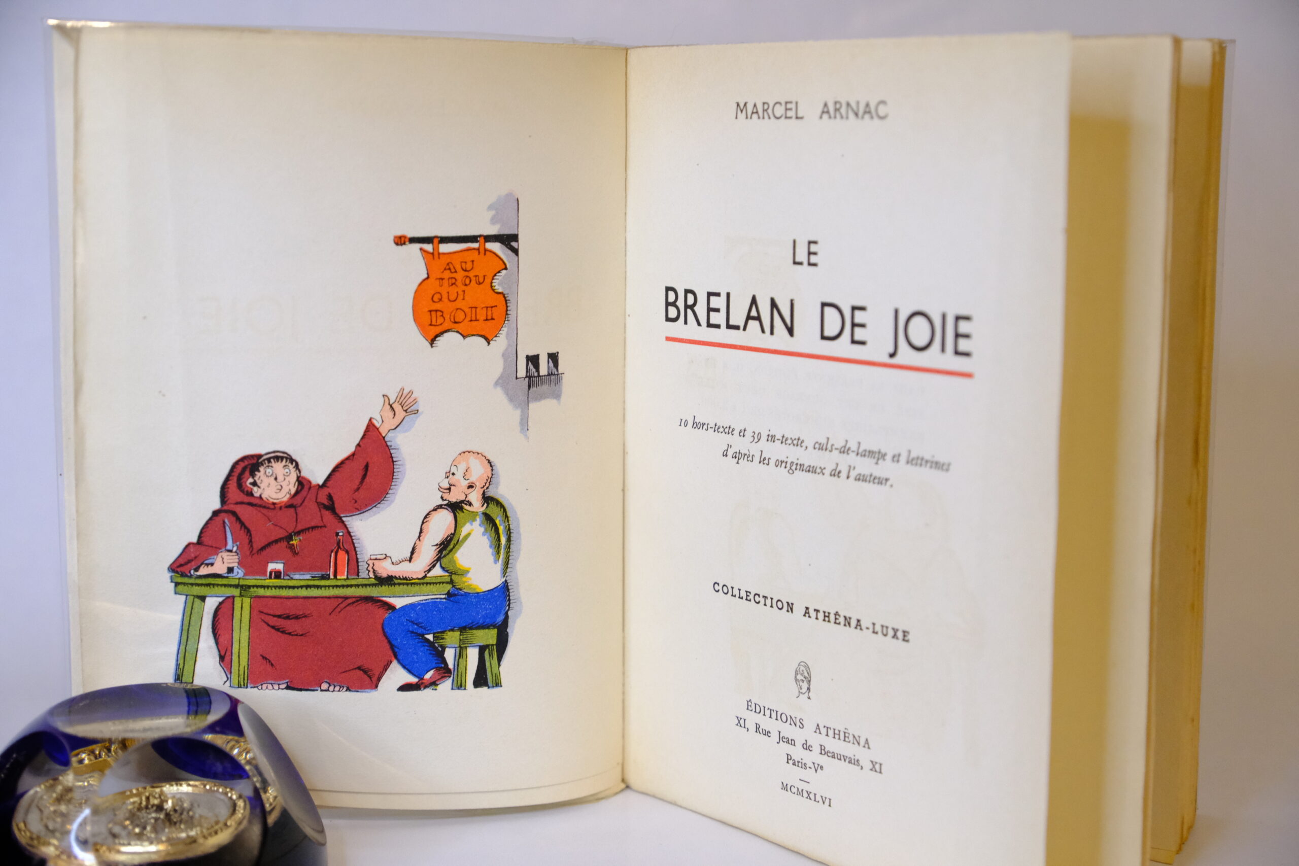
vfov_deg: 26.0
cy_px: 433
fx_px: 1876
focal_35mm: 52
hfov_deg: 38.2
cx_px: 650
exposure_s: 1/100
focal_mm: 34.5
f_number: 4
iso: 3200
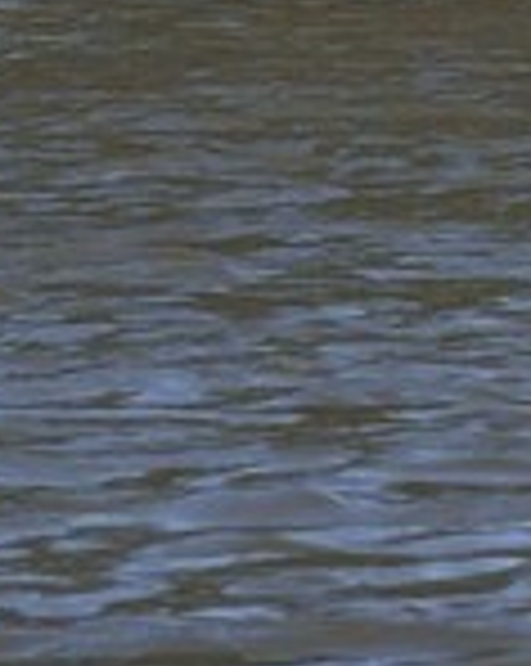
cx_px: 2884
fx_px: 32047
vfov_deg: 1.2
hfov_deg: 0.9
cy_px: -1696
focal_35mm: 1628
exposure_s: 1/500
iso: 400
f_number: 20
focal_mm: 160
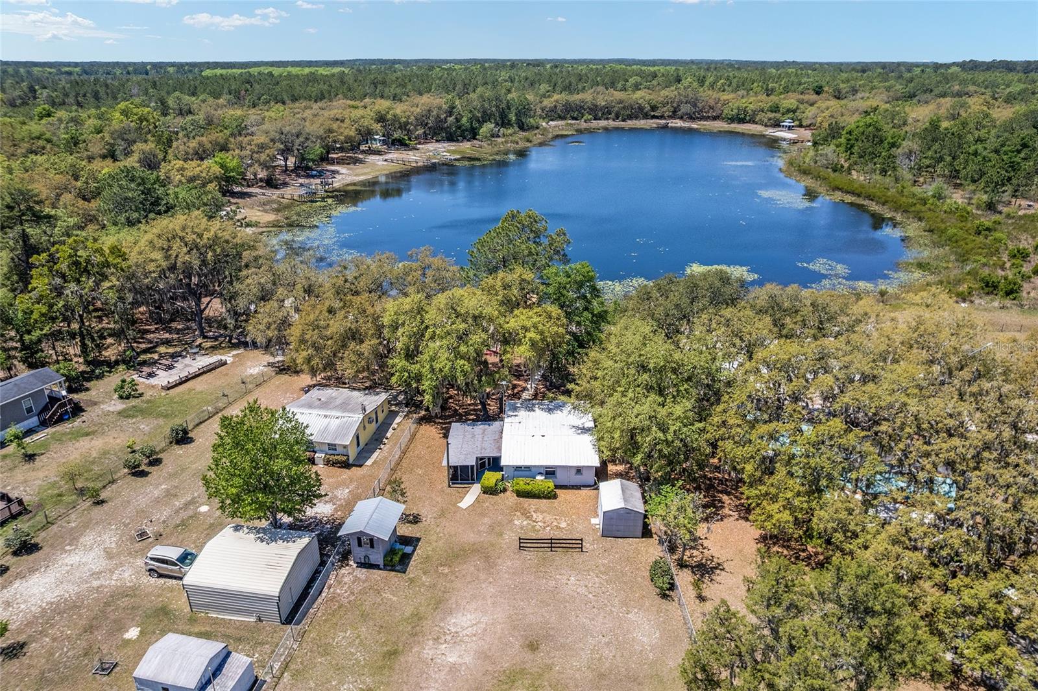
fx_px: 634
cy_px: 346
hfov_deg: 78.6
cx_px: 519
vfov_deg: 57.2
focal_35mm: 22
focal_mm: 8.38
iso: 130
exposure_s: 1/2000
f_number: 2.8
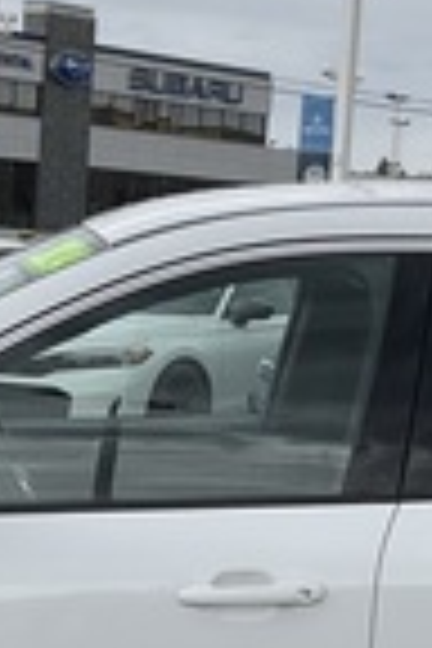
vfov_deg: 15.1
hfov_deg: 10.2
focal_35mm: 134
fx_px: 2412
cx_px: 256
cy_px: 580
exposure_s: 1/348
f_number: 1.8
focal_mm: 3
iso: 25
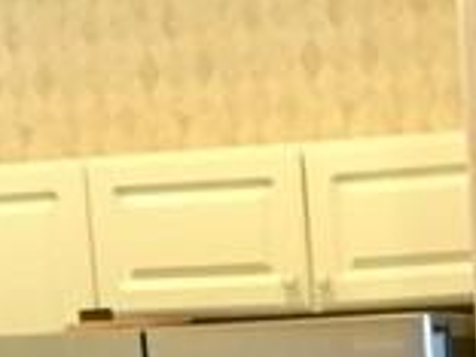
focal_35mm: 204
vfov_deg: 6.9
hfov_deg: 9.4
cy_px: 876
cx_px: 720
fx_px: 2805
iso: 100
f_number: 2.4
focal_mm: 3.3
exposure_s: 1/30
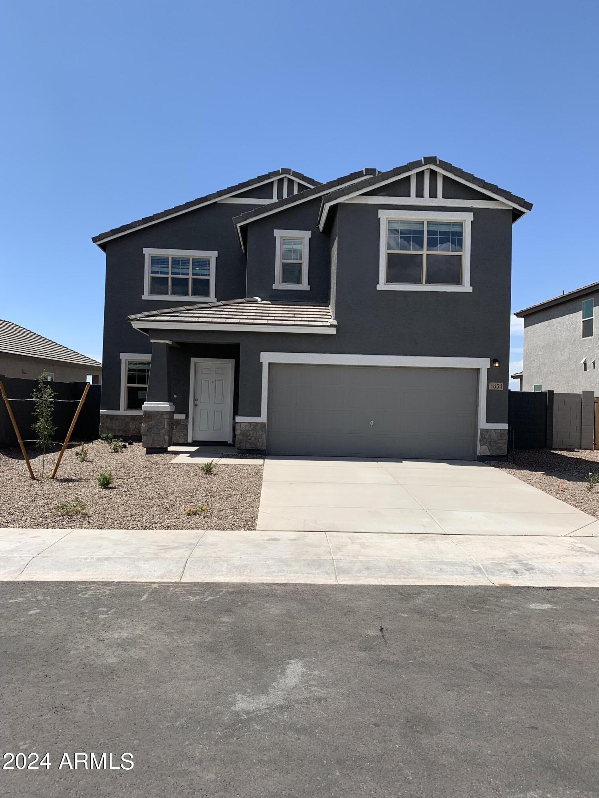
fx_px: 600
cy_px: 399
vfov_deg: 67.3
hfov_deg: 53.1
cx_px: 300
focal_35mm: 26
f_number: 1.8
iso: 25
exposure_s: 1/2681
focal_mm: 4.25
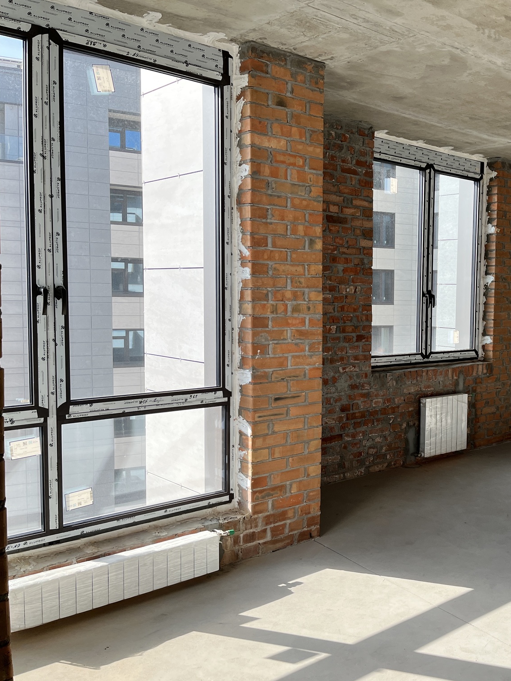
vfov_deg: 52.6
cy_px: 341
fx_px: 689
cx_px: 418
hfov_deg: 38.9
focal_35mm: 35
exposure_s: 1/550
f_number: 1.6
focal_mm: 5.1
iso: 50
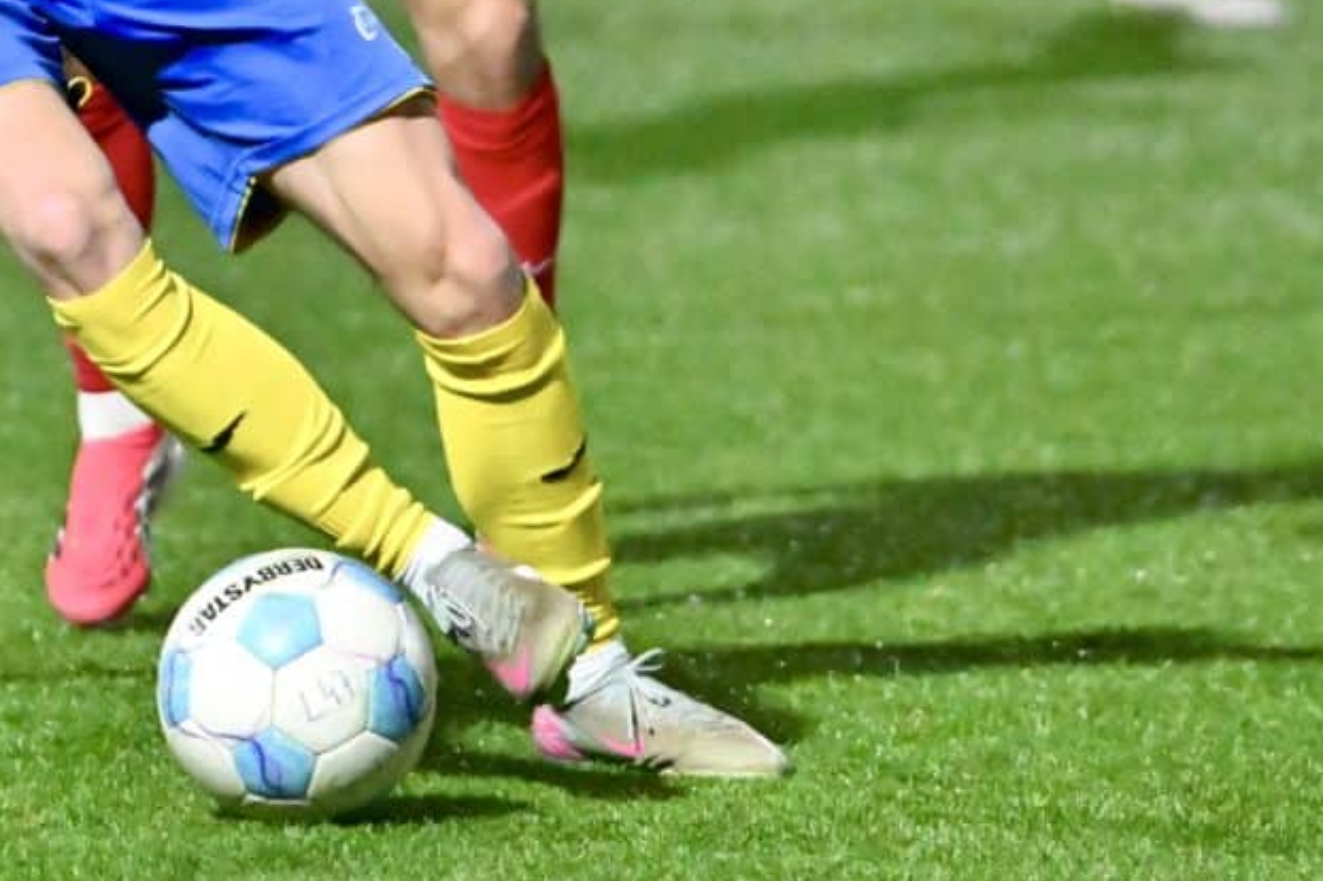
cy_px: -346
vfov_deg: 2.1
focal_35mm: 659
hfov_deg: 3.1
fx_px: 24204
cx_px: -274
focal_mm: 200
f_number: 3.2
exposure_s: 1/1250
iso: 10000
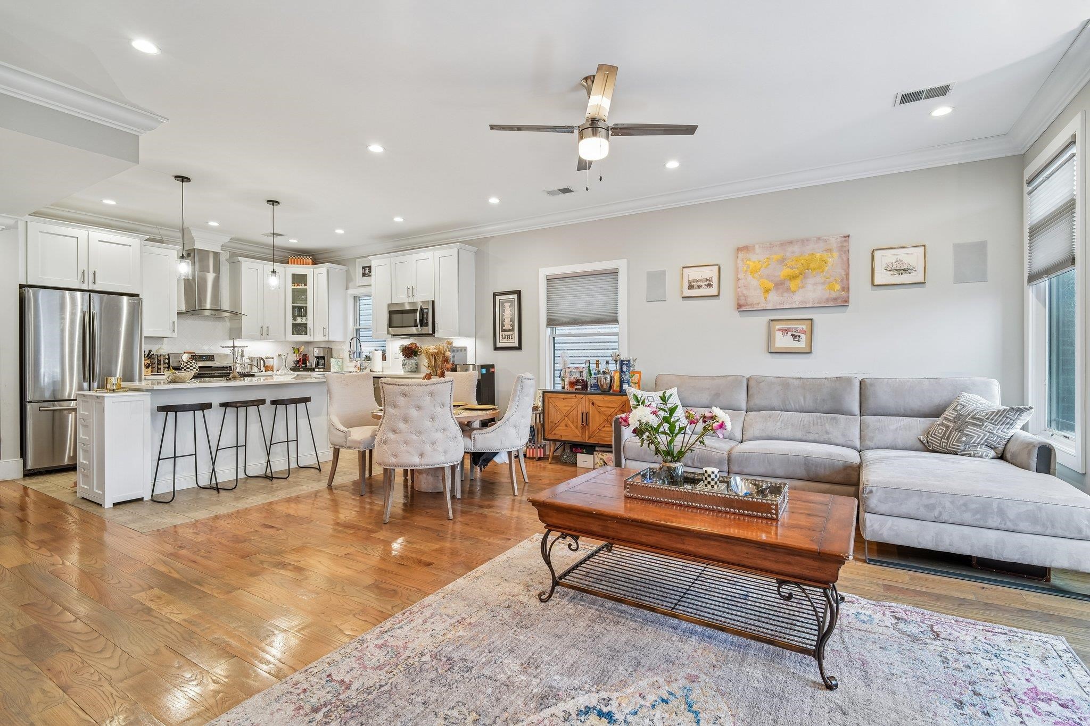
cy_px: 363
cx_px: 545
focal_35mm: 16
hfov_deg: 96.7
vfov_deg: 73.7
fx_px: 484
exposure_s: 1/8
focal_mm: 16
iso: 400
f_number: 8
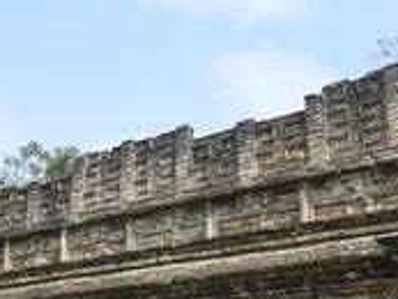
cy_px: 246
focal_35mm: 60
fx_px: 690
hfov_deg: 32.1
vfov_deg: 24.0
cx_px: 175
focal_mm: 4.6
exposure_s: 1/800
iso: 125
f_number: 3.5
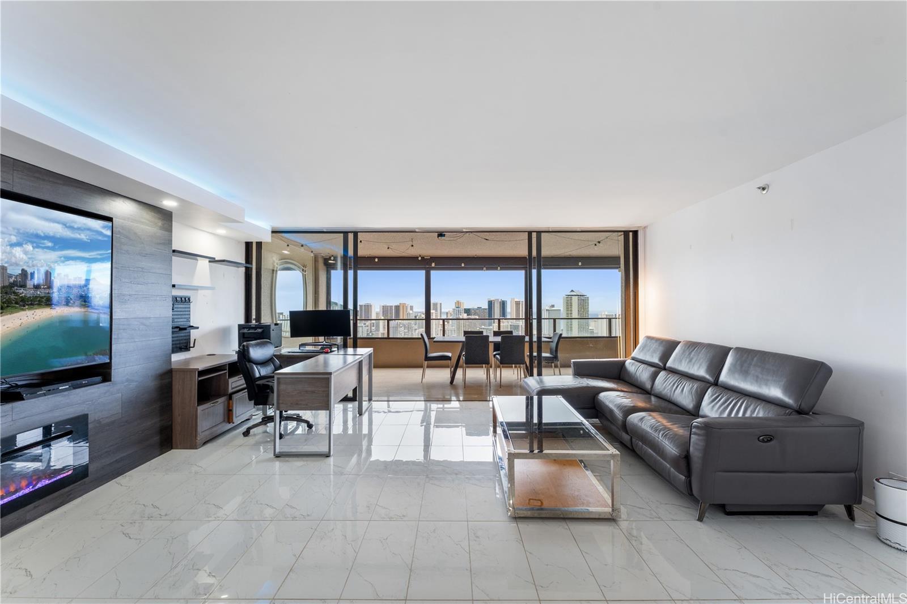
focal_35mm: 15
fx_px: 368
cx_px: 454
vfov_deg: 78.8
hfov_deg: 101.9
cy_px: 302
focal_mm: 14.6
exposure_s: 1/5
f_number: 9
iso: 400
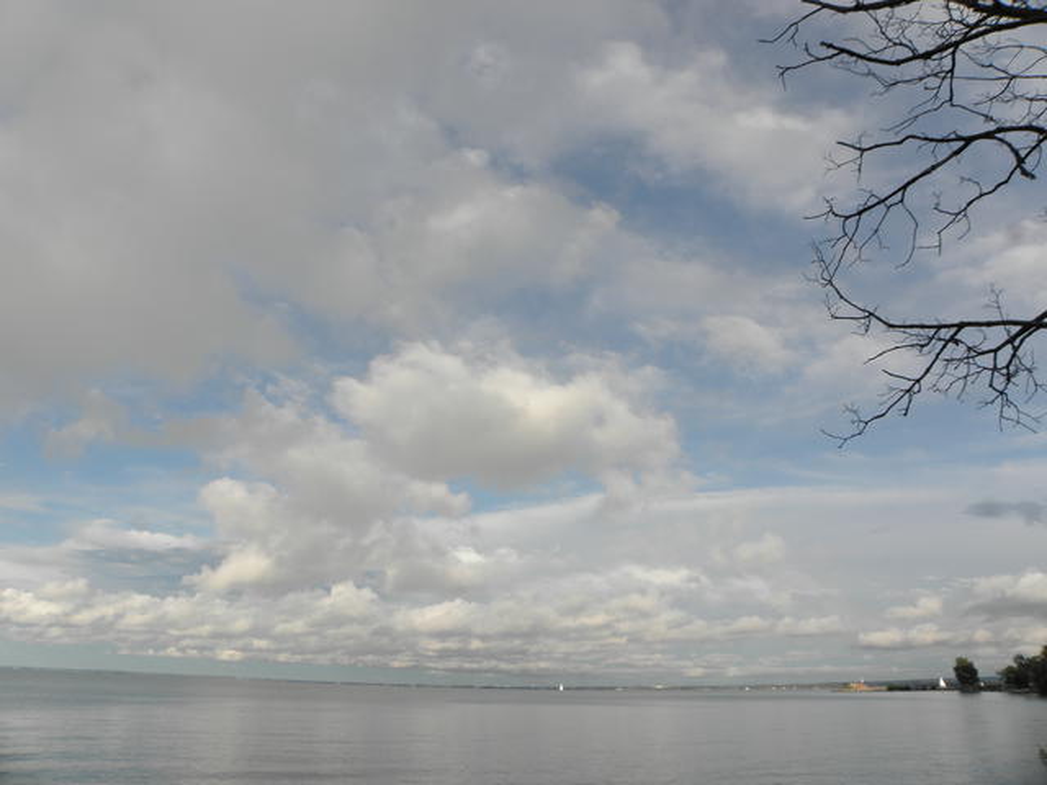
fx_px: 786
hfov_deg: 67.3
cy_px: 392
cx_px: 524
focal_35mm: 26
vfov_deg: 53.1
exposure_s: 1/250
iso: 64
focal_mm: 4.6
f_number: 5.6
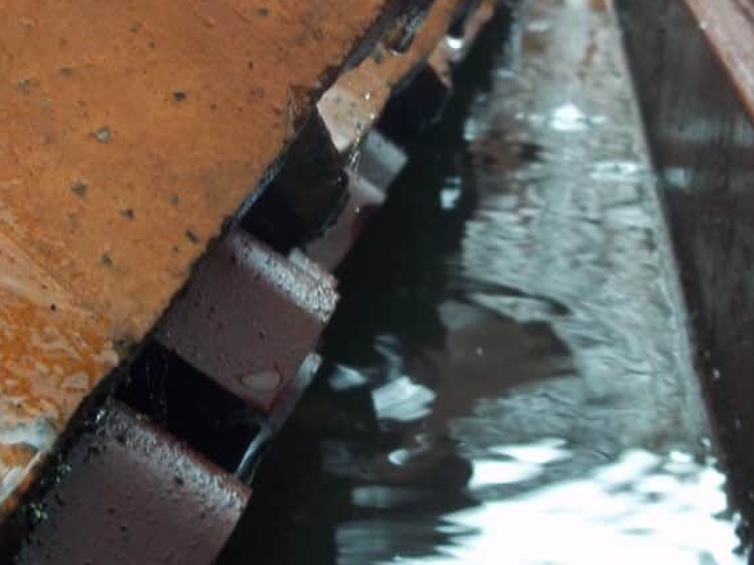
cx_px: 338
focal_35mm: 65
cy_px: 207
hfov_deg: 29.8
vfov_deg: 22.5
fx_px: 1416
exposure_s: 1/40
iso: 80
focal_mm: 6.5
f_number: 3.1
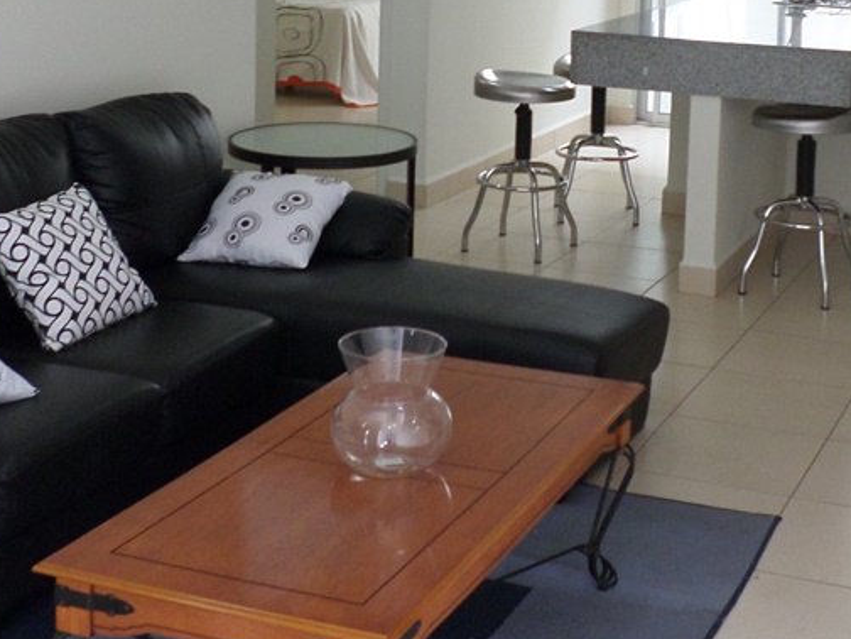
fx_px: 1573
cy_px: 12
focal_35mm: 64
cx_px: 550
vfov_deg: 22.1
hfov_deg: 30.1
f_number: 2.5
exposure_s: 1/30
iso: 120
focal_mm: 4.5
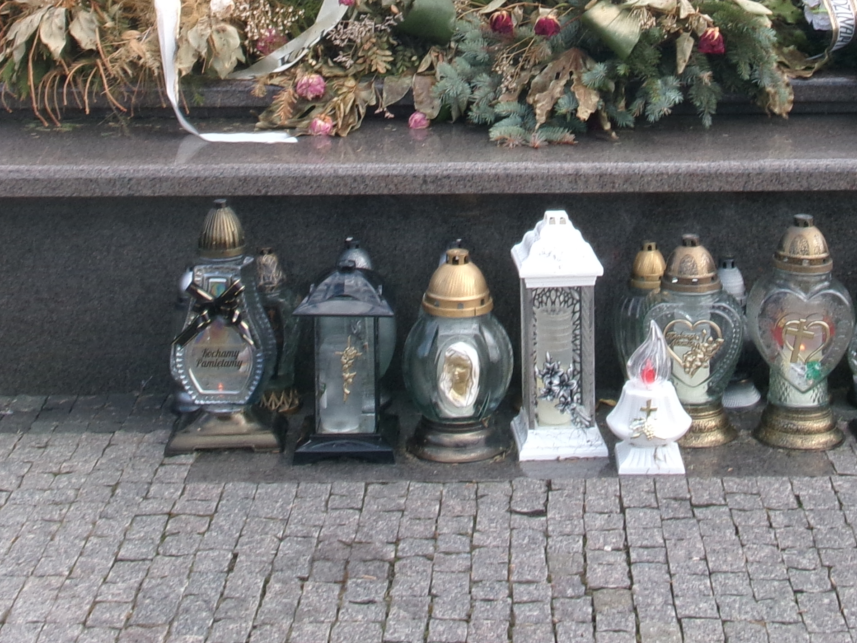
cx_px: 498
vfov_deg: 20.3
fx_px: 1684
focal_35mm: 68
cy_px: -122
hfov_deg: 28.5
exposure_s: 1/42
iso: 100
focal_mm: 5.1
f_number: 10.8
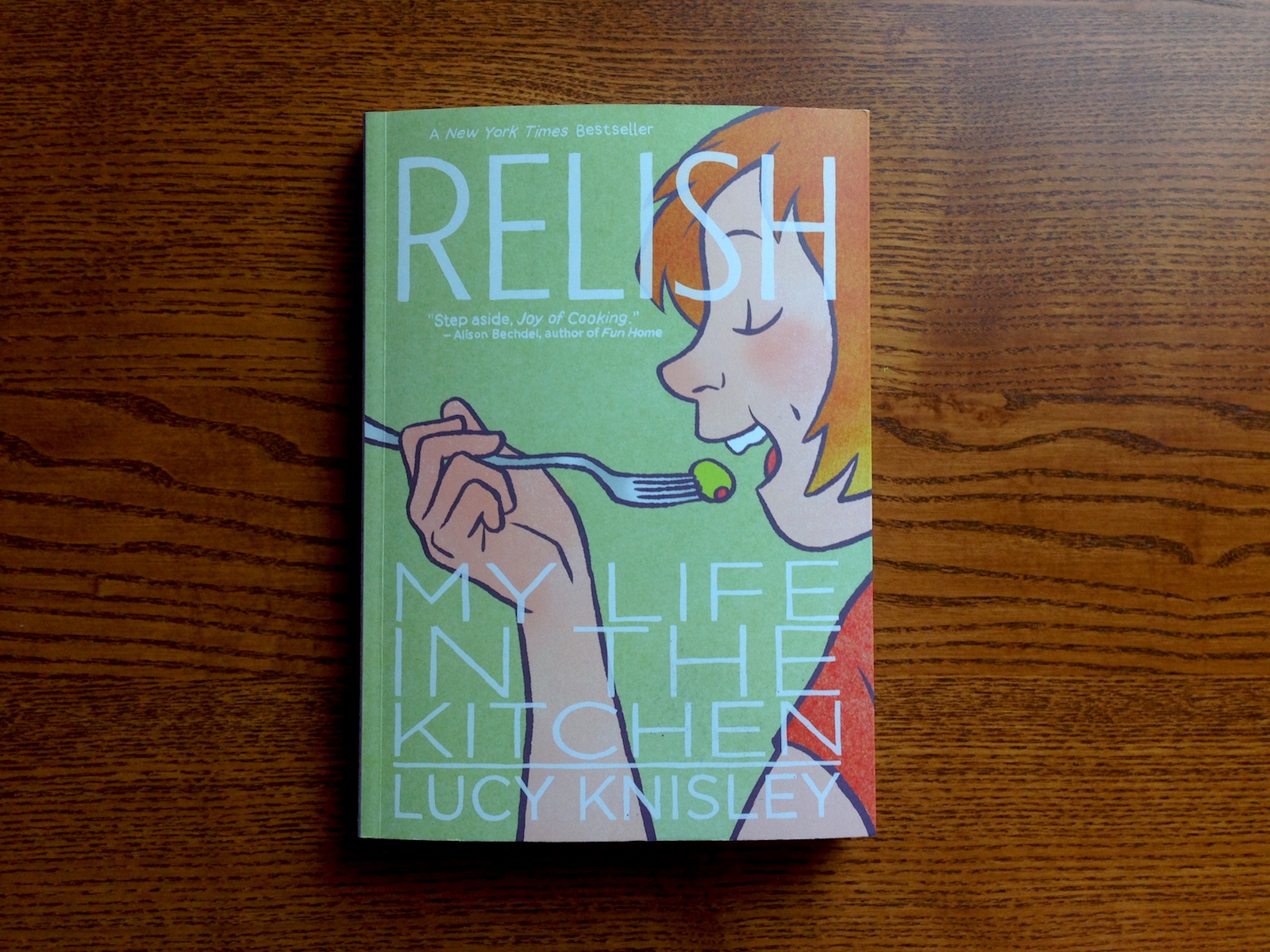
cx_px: 635
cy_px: 476
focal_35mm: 33
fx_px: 1211
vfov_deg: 42.9
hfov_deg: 55.4
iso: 50
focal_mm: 4.12
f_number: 2.4
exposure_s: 1/60
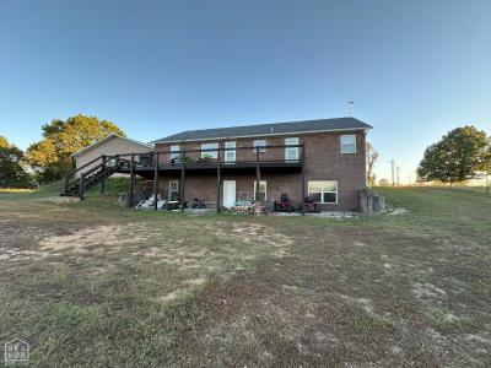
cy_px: 184
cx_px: 246
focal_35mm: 14
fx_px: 199
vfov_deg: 85.7
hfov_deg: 102.1
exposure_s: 1/152
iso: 40
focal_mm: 2.22
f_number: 2.2
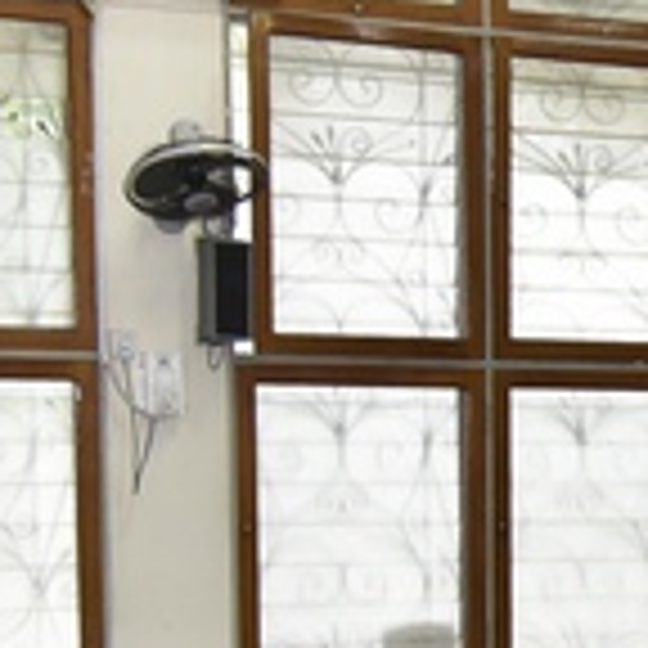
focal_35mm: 130
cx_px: 1107
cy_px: 749
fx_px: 2753
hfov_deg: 12.4
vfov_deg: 13.1
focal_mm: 34
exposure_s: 1/100
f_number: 5
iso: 1600
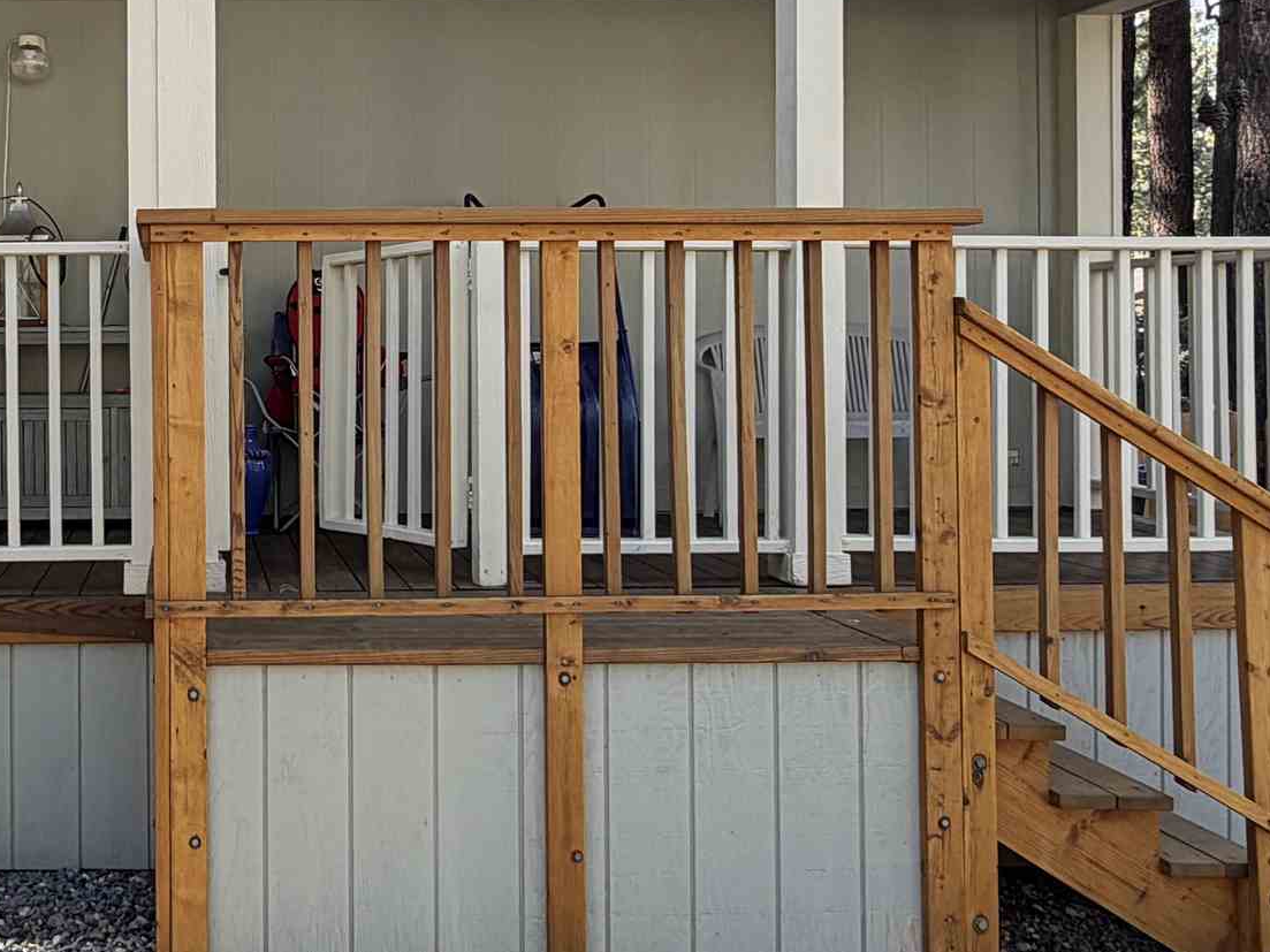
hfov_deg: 45.1
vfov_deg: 36.5
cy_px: 334
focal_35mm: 39
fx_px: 1431
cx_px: 225
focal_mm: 2.22
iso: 50
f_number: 2.2
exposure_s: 1/121
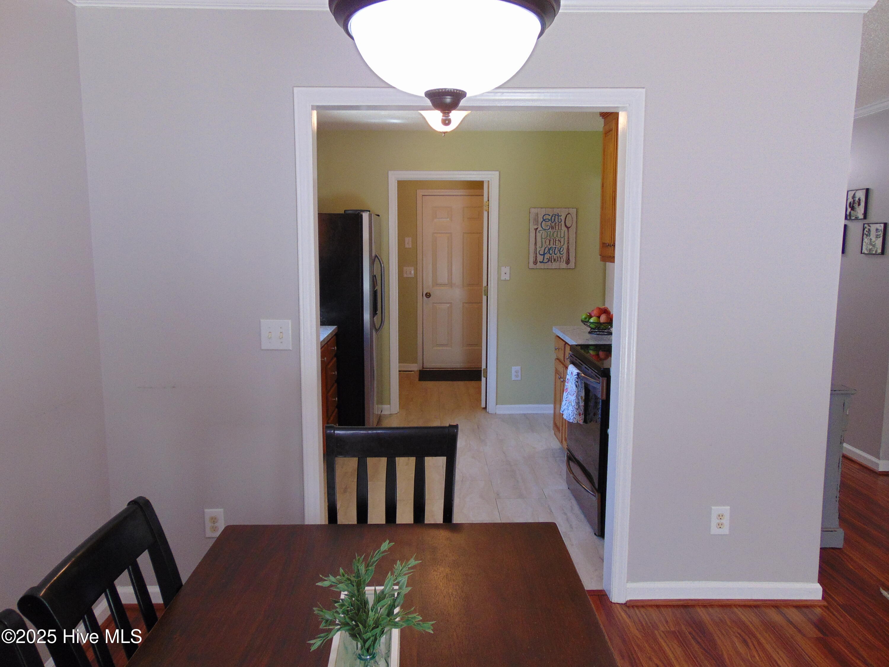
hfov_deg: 69.4
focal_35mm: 25
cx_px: 444
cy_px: 334
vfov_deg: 54.9
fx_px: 642
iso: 100
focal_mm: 4.5
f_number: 3
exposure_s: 1/30
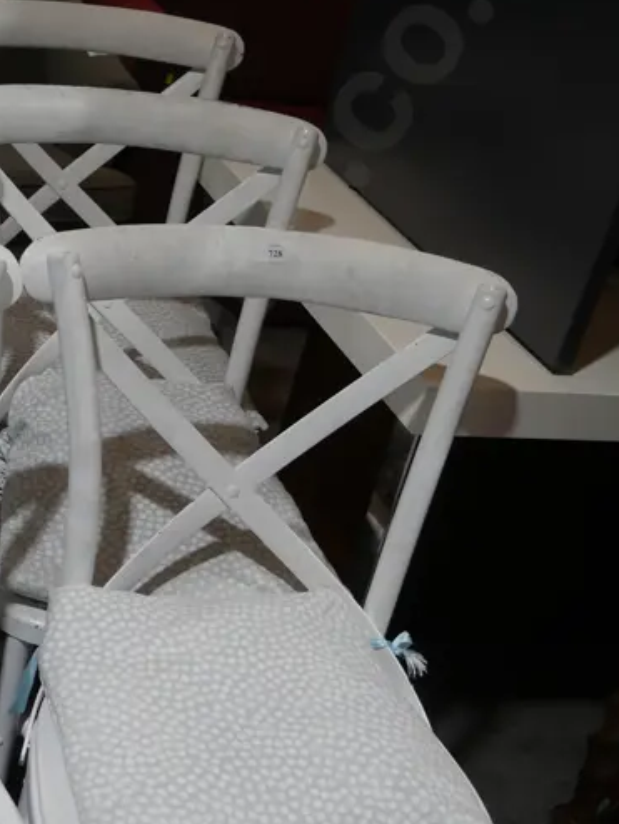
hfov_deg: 24.5
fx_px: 1382
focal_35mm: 58
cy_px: 537
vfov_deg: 33.0
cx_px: 51
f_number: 3.5
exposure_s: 1/125
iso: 200
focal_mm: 14
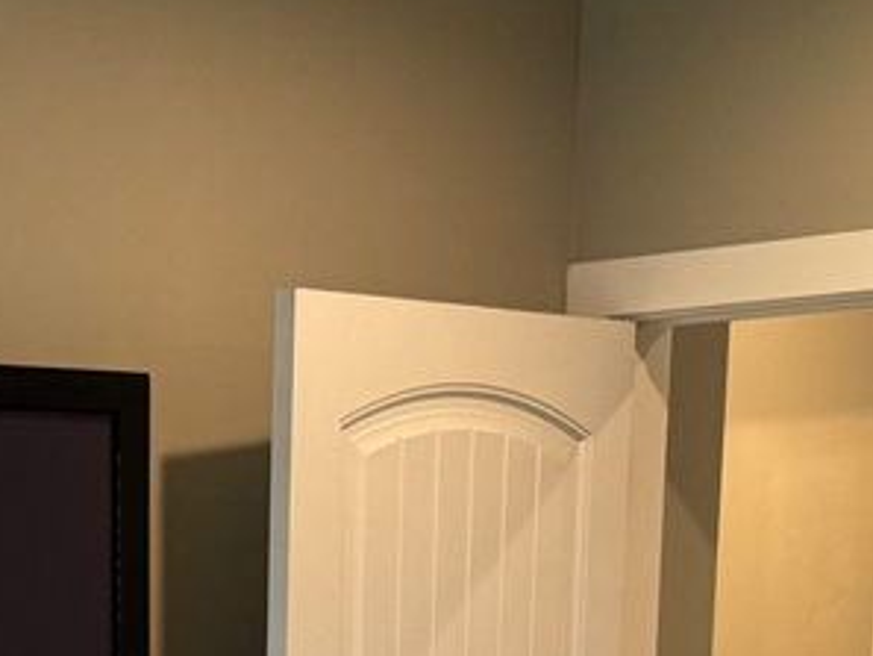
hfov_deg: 15.6
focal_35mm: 124
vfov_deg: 11.2
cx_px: 26
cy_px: 1141
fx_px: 3128
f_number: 1.78
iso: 200
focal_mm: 6.76
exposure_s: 1/120
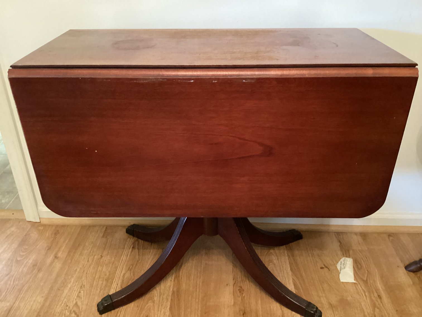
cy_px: 158
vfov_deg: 45.4
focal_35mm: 31
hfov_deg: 58.3
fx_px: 378
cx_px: 211
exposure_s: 1/17
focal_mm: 3.3
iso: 800
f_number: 2.4
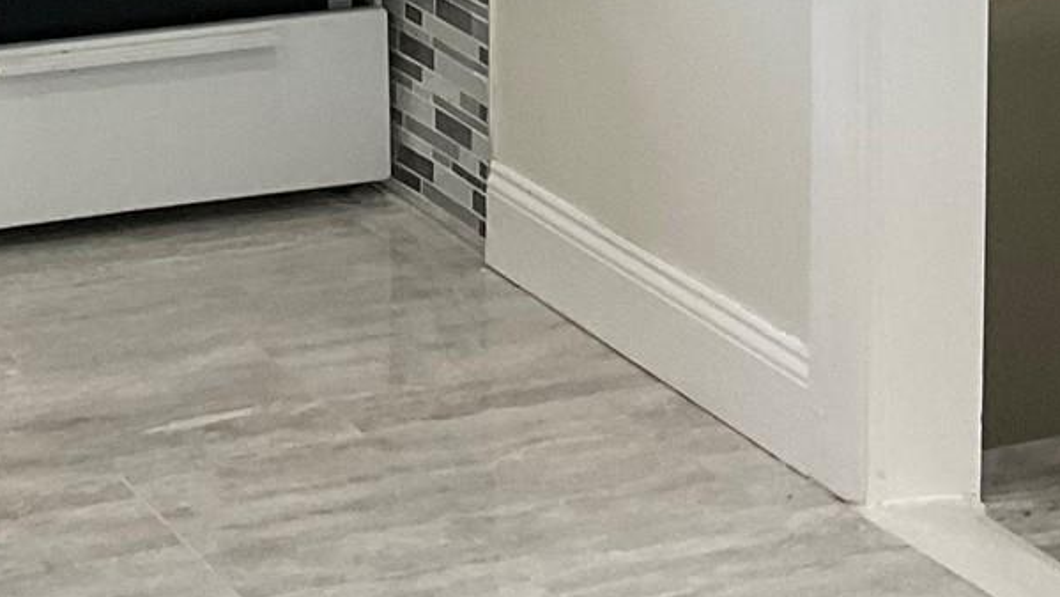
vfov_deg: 10.3
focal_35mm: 108
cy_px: -643
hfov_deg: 18.8
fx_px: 3036
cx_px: -191
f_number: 1.8
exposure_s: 1/120
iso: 64
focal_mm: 3
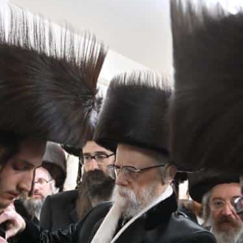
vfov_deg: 29.6
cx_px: 83
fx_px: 445
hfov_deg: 30.4
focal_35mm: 56
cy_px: 208
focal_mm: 24
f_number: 4
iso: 1000
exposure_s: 1/125
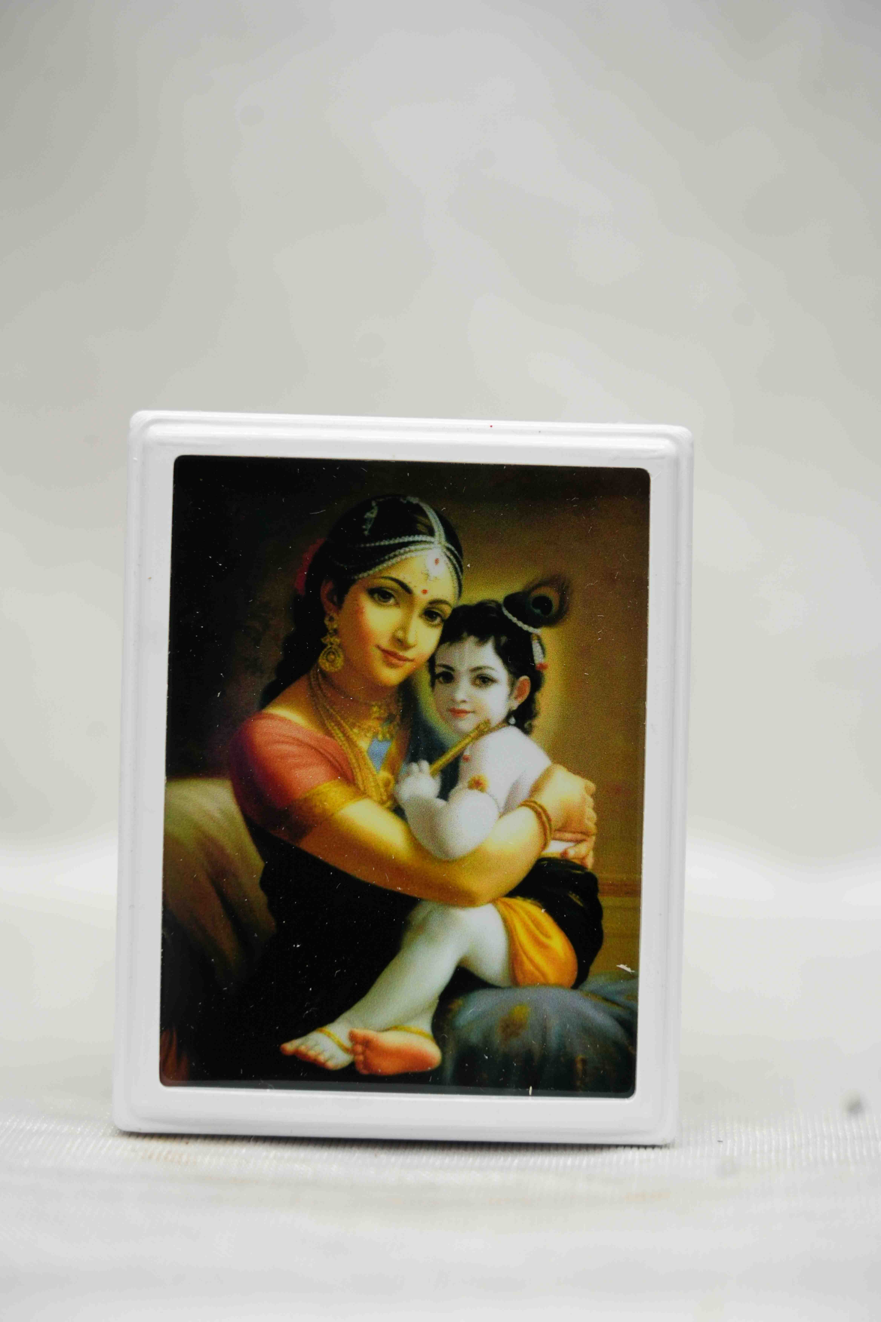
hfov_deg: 13.0
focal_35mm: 105
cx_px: 440
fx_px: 3854
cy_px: 661
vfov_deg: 19.5
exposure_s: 1/80
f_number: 5
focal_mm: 105
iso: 250
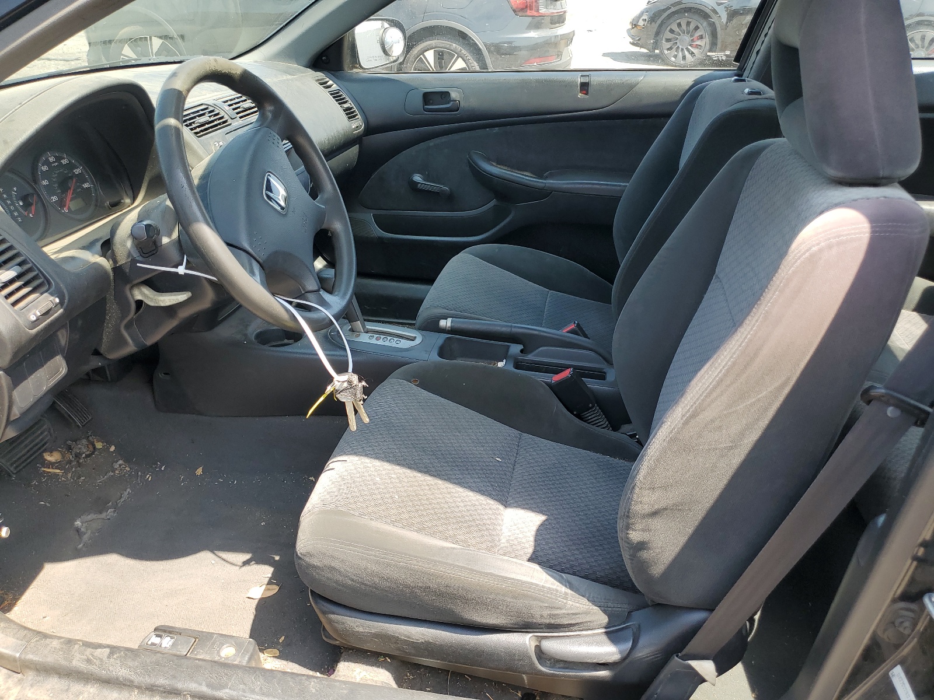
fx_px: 702
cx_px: 467
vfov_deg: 53.1
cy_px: 350
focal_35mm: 26
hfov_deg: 67.3
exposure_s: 1/370
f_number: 1.5
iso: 50
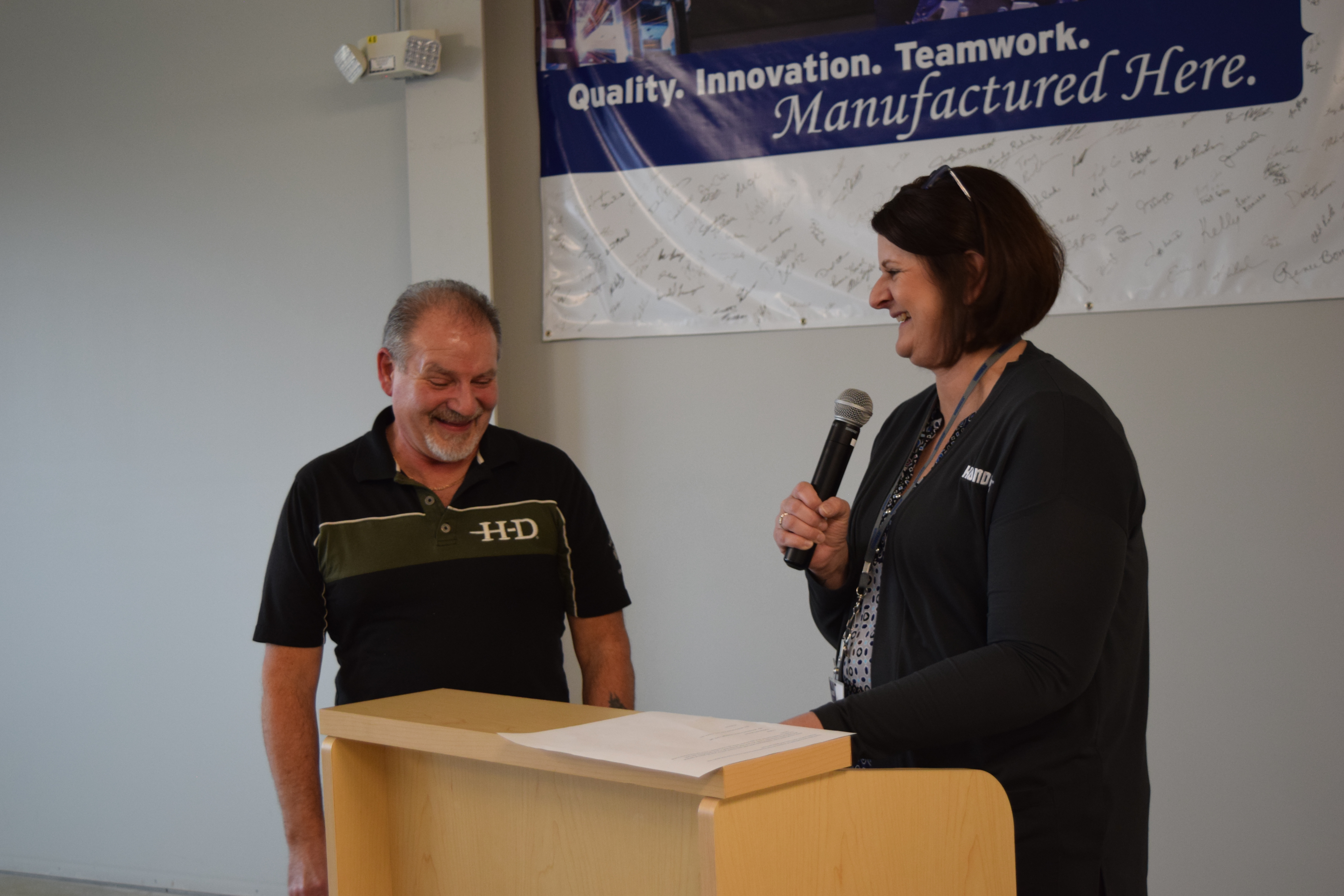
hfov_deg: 41.1
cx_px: 672
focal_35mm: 48
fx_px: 1792
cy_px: 448
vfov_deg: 28.1
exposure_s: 1/60
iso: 800
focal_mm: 32
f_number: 4.5
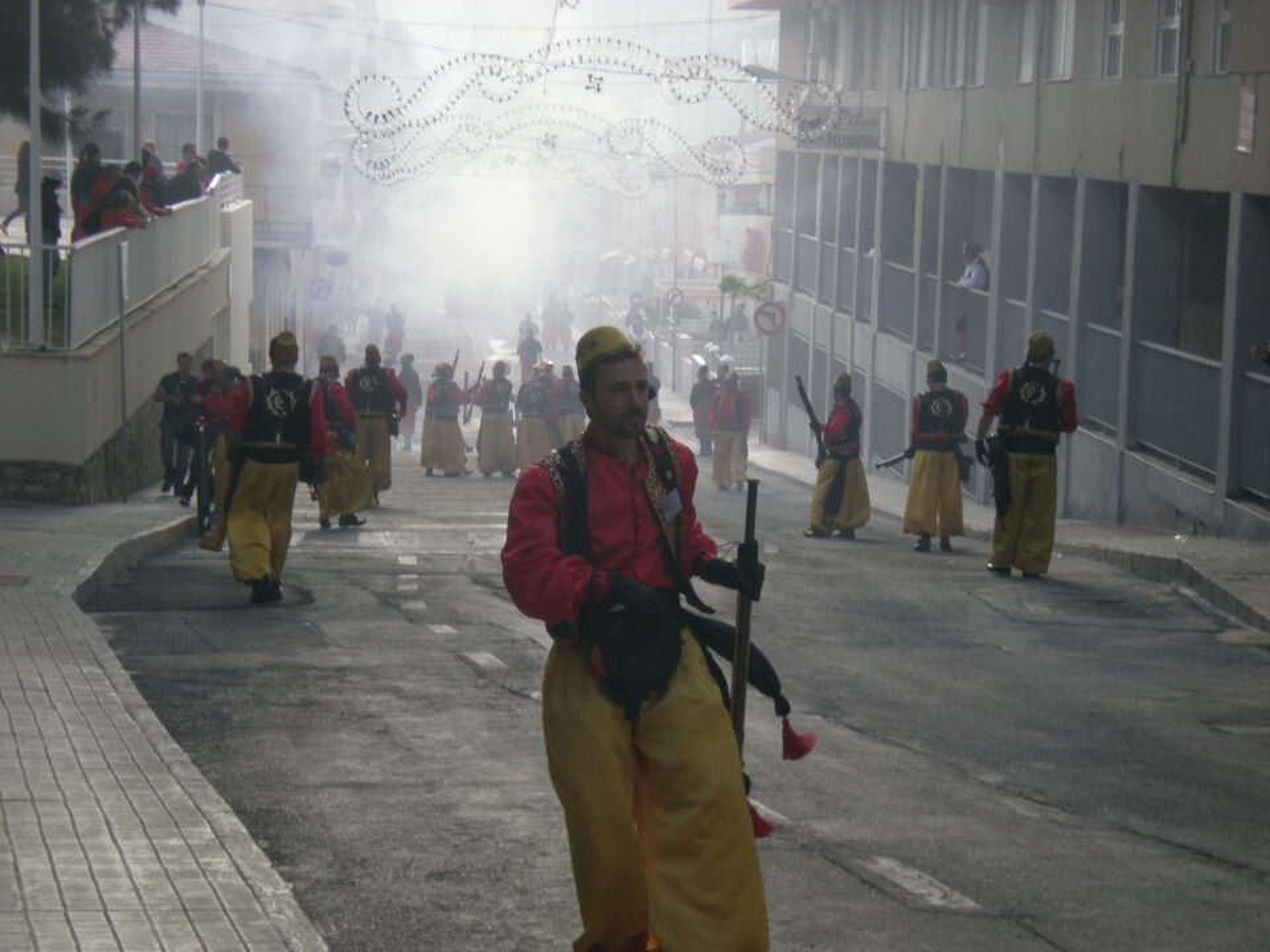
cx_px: 635
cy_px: 476
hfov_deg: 17.3
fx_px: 4182
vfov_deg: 13.0
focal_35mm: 114
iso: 130
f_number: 5.9
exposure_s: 1/124
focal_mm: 18.9
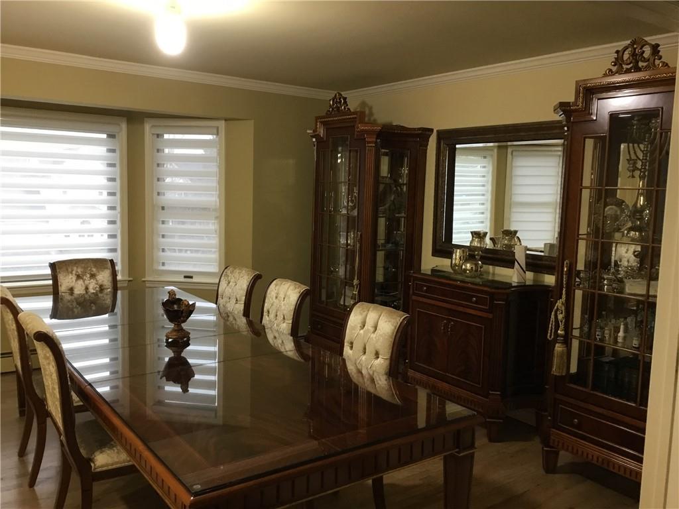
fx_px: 608
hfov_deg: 58.4
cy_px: 254
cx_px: 340
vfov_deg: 45.4
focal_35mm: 31
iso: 100
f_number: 2.4
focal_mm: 3.3
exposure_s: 1/30
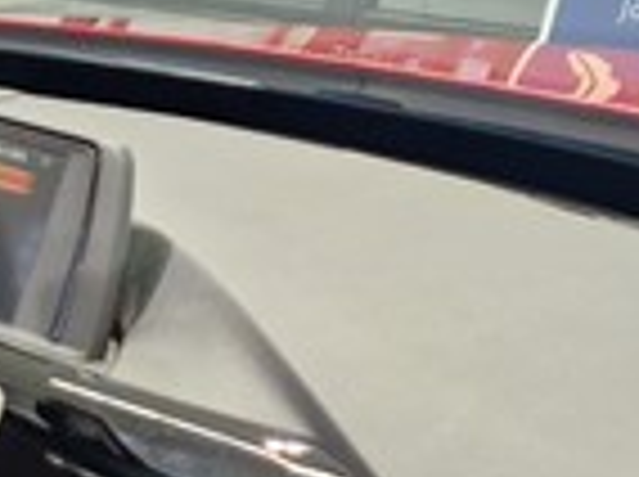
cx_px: -468
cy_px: 954
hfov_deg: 16.3
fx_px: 1917
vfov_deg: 12.5
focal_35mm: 104
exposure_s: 1/100
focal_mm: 5.4
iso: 500
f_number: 1.8
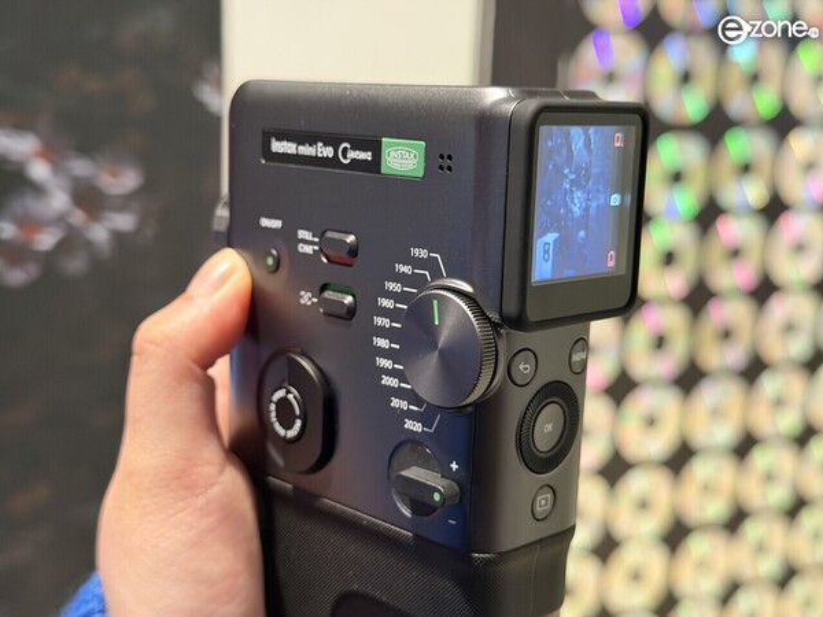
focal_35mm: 48
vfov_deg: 30.3
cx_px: 412
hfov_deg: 39.7
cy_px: 308
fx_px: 1141
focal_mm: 6.76
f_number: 1.78
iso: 640
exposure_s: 1/20
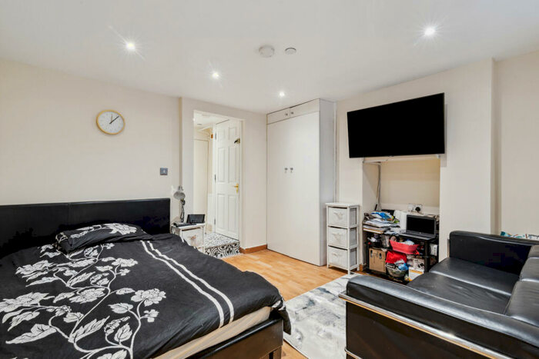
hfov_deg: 96.7
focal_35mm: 16
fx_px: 240
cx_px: 270
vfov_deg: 73.8
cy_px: 180
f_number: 11
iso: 400
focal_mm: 16
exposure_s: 1/2.5
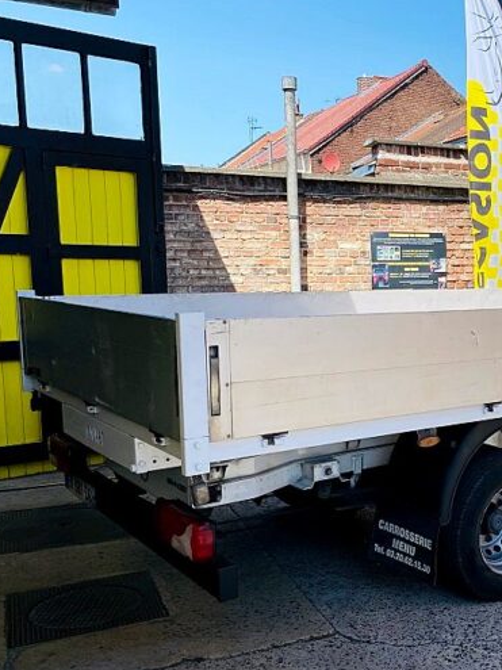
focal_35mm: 42
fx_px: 812
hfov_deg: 32.1
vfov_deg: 44.7
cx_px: 482
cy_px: 374
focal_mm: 4.25
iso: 32
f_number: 1.8
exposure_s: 1/2141
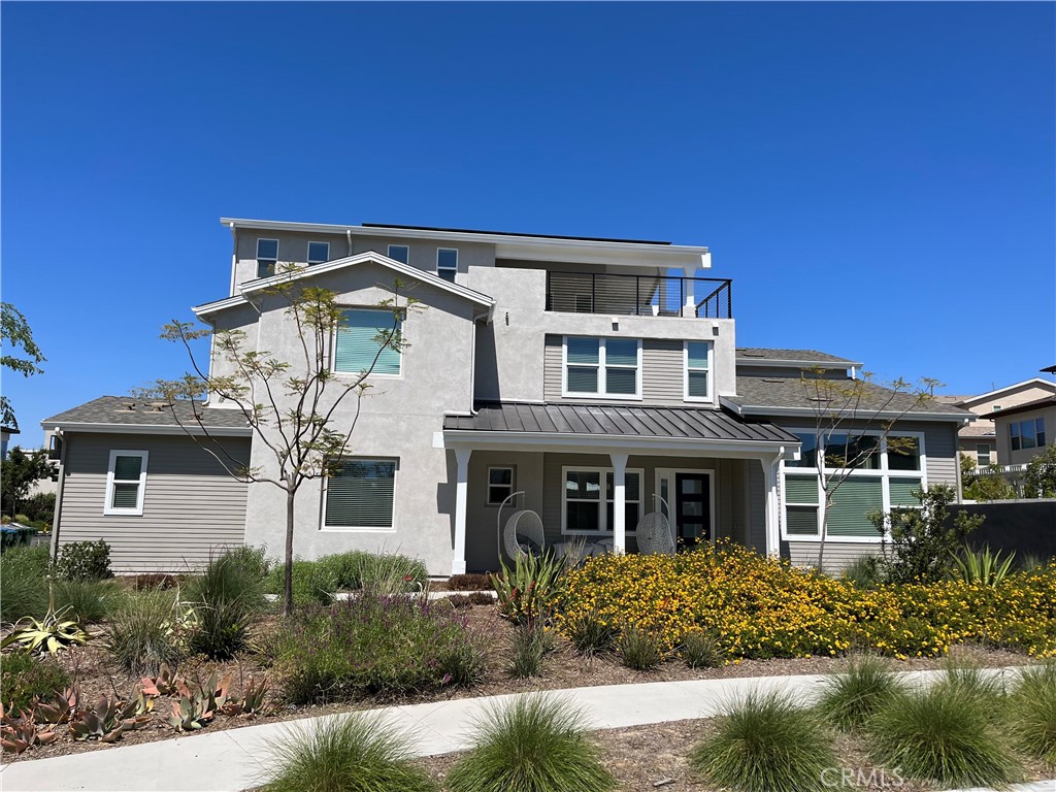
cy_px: 396
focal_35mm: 26
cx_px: 528
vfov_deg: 53.1
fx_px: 793
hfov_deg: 67.3
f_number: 1.6
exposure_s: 1/5319
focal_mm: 5.1
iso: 50
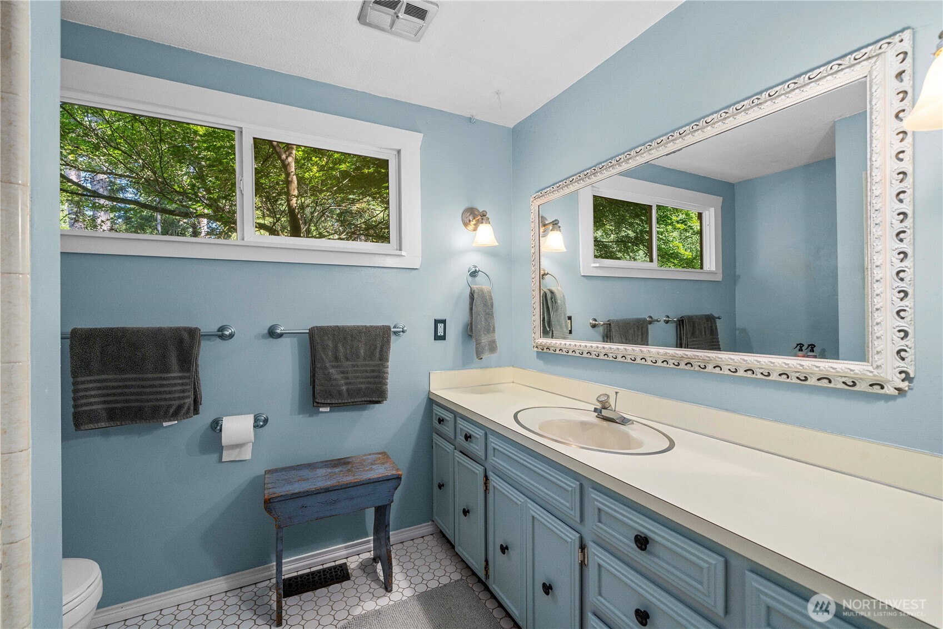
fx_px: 367
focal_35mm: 14
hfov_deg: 104.3
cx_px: 472
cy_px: 314
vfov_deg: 81.2
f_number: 6.7
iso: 640
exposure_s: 1/30
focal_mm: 14
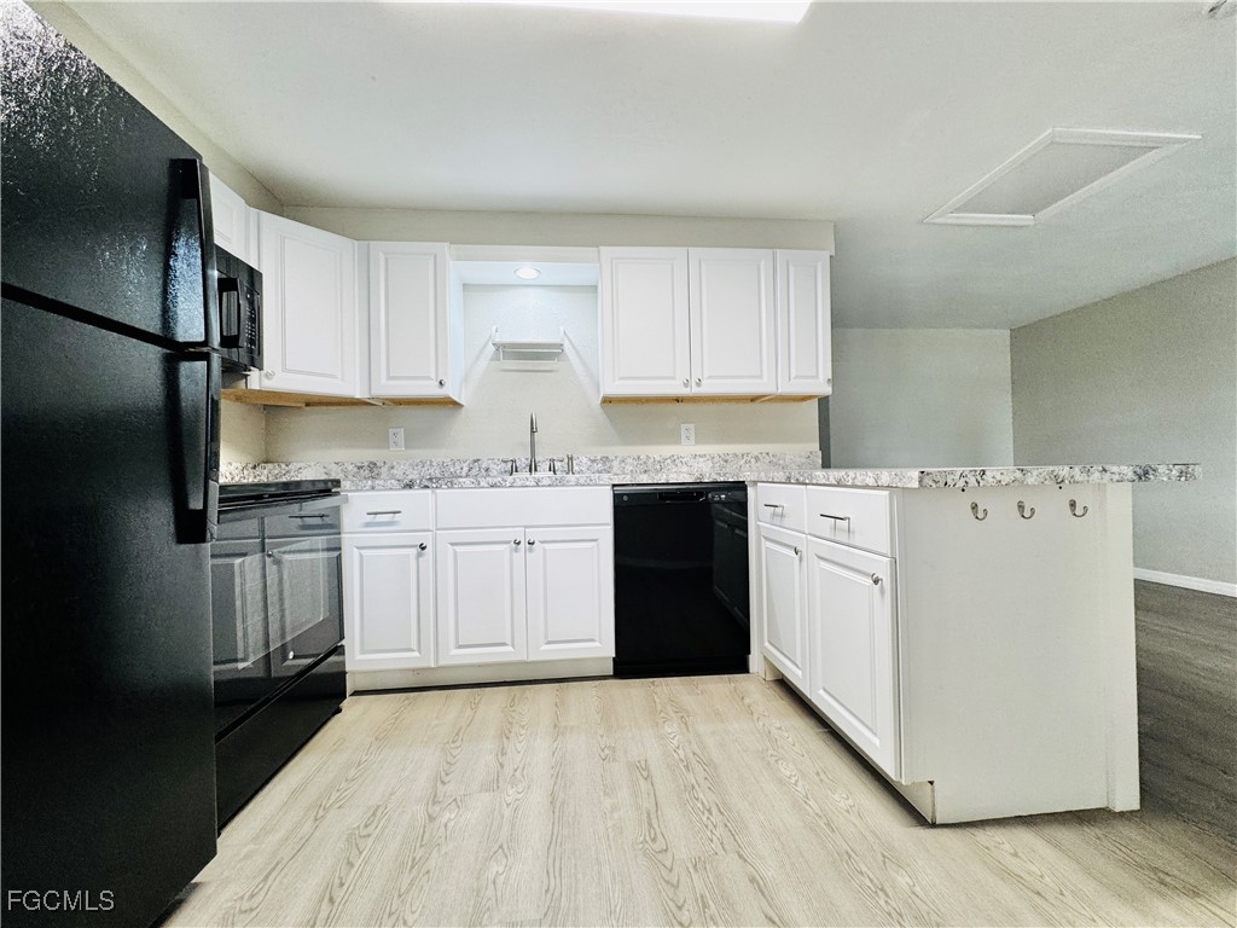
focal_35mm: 14
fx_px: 500
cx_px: 618
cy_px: 464
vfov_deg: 85.7
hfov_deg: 102.1
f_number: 2.2
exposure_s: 1/120
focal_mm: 2.22
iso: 160
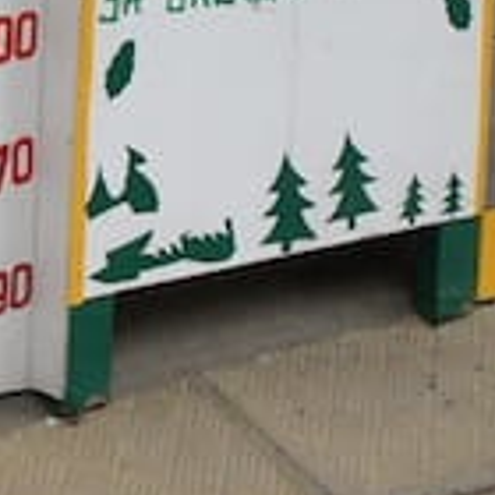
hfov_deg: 9.9
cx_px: -460
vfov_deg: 10.4
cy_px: -103
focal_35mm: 165
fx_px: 2669
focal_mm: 23
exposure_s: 1/60
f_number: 5
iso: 200
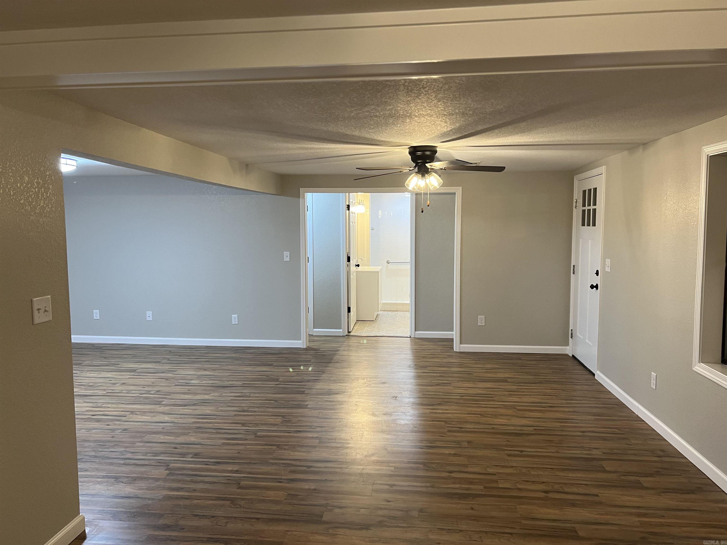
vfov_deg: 53.1
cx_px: 364
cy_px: 272
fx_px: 546
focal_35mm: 26
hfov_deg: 67.3
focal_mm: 5.7
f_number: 1.5
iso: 125
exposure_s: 1/60
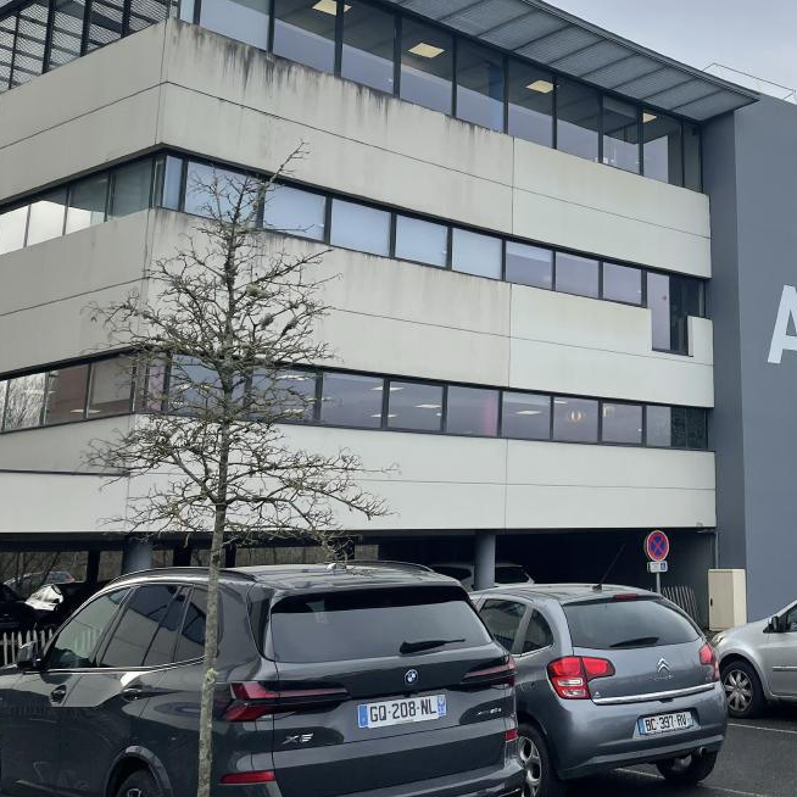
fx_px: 1172
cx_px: 734
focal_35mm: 45
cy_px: 272
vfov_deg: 37.2
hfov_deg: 35.1
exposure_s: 1/2817
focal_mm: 4.2
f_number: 1.6
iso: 32
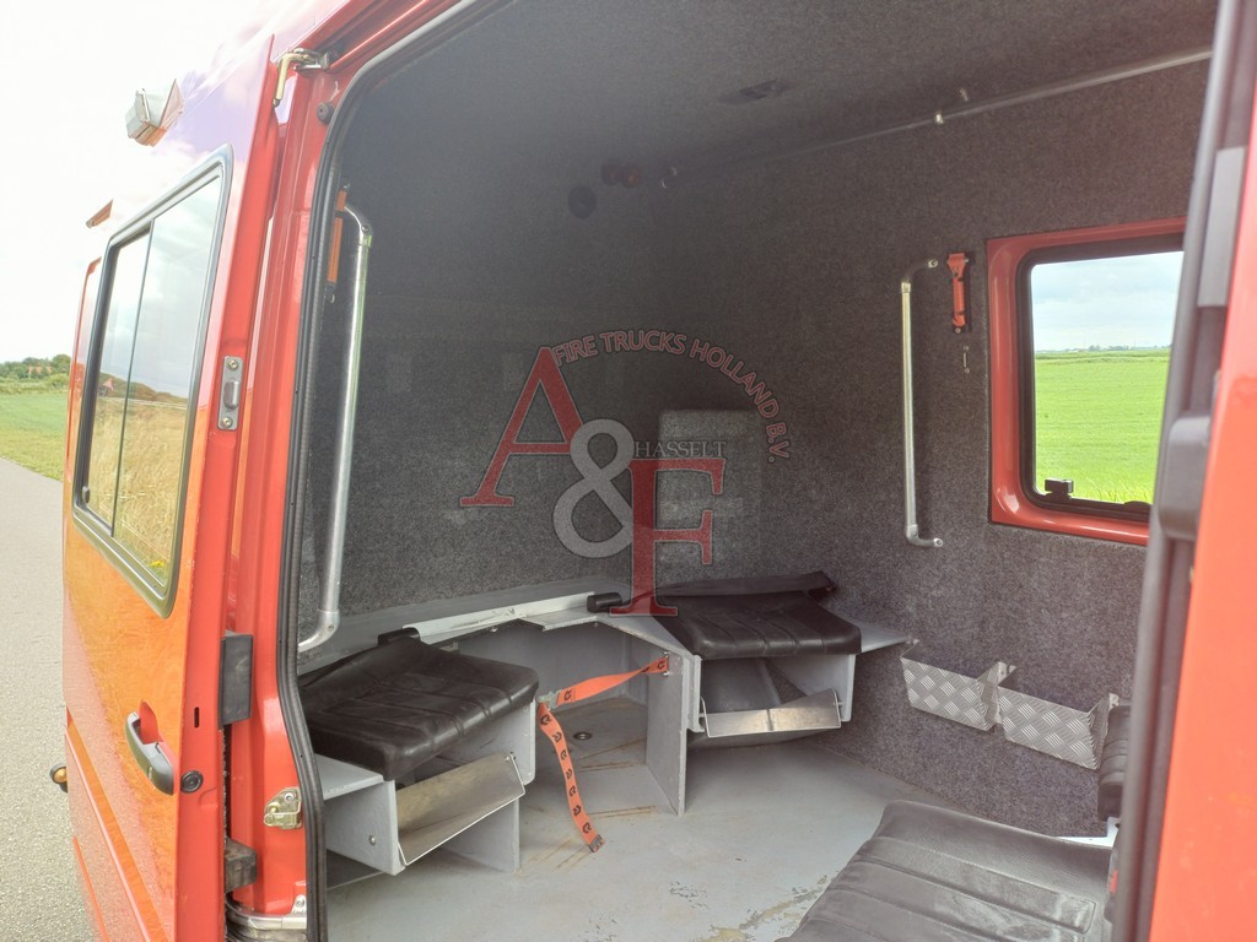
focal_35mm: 25
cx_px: 628
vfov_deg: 54.9
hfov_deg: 69.4
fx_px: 908
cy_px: 471
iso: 64
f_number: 1.8
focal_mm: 4.65
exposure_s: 1/100
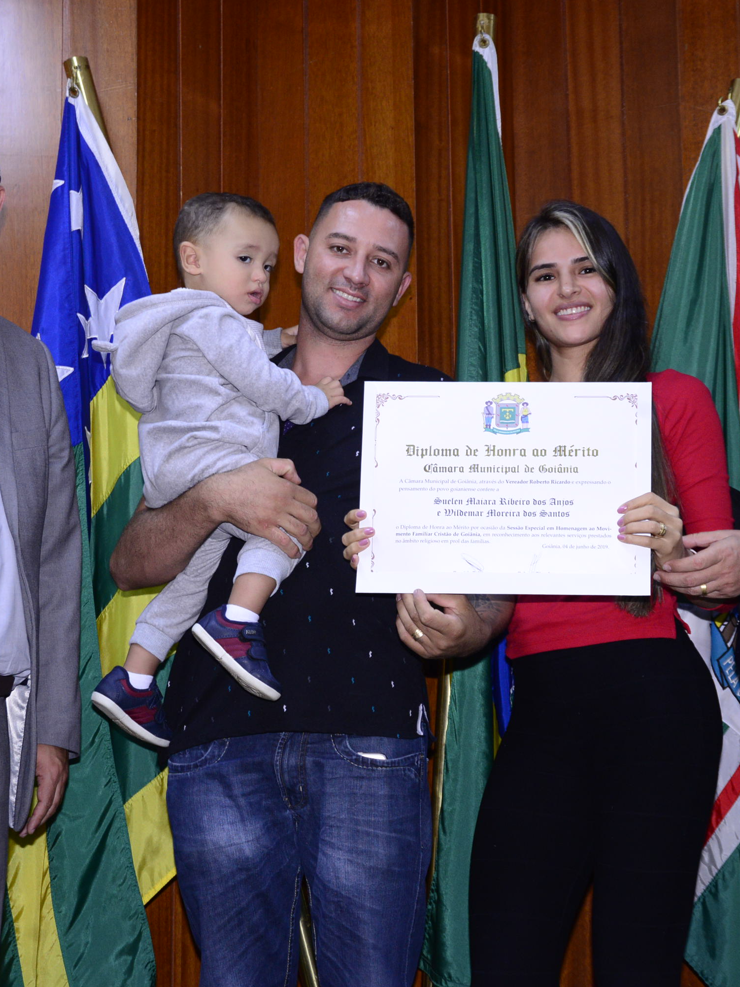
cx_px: 382
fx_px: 1853
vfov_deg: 29.8
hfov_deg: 22.6
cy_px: 493
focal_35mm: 65
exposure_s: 1/60
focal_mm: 45
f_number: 5.6
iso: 2000
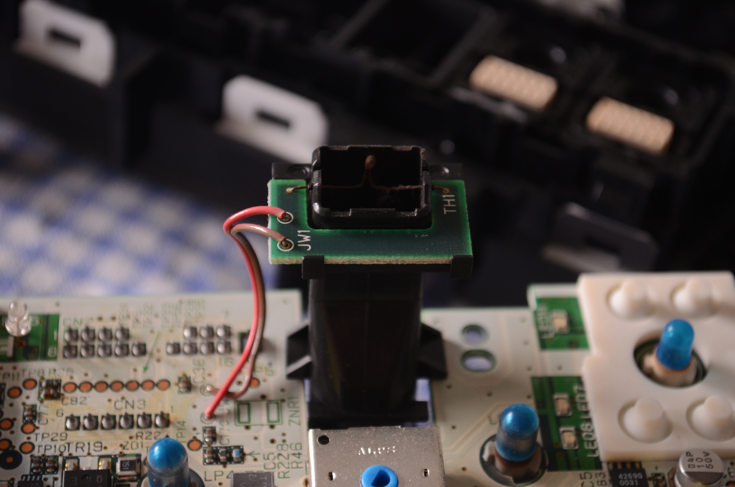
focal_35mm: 82
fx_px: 1681
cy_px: 244
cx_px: 368
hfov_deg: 24.7
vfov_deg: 16.5
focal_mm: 55
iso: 800
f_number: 5.6
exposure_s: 1/25
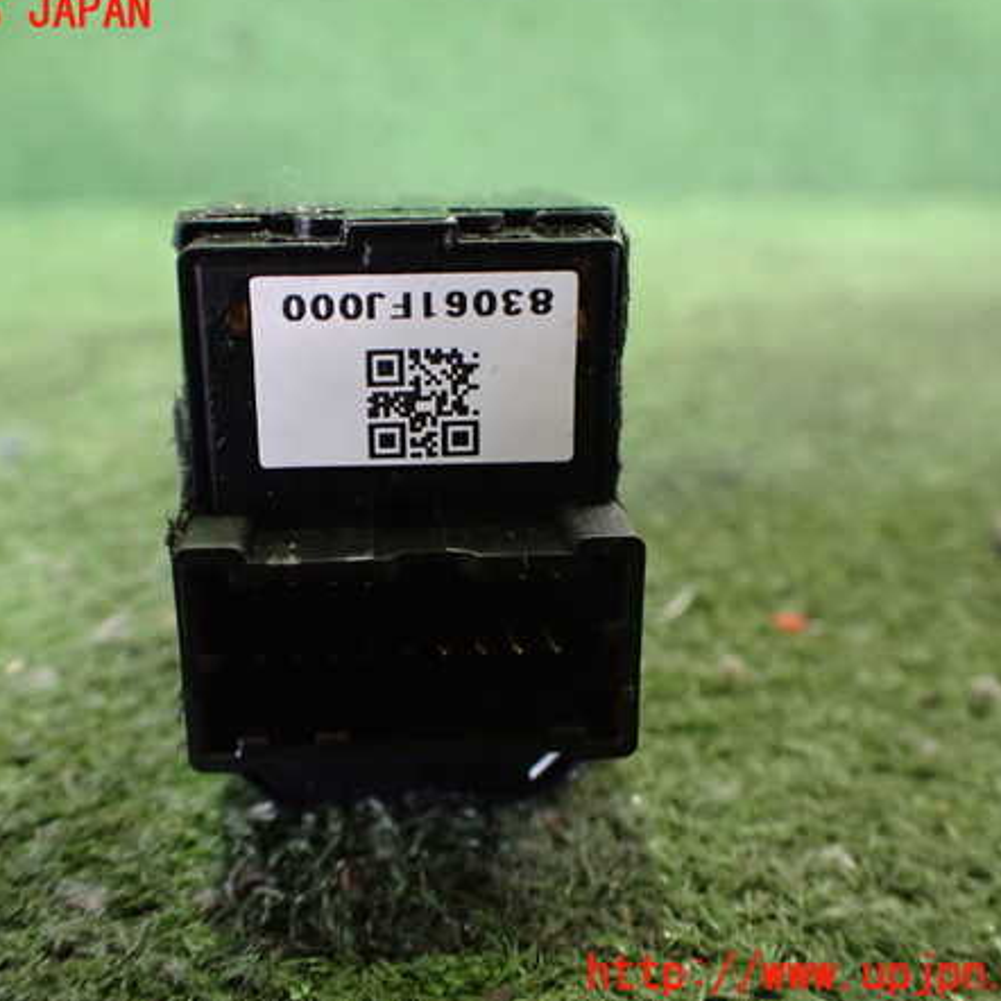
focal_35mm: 36
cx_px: 419
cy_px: 494
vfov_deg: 46.0
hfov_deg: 45.9
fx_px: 1178
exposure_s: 1/30
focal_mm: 5.4
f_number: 2.3
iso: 1000
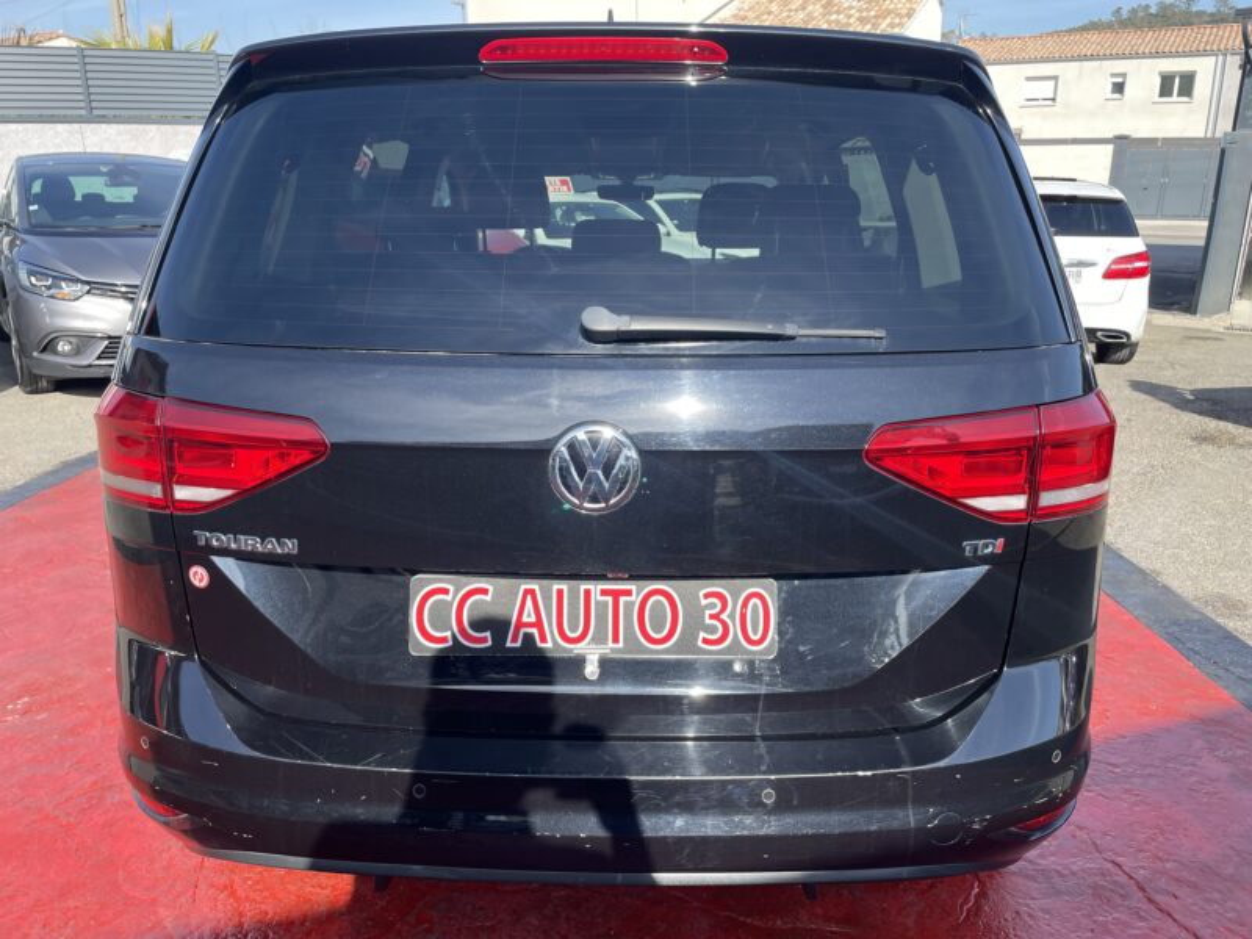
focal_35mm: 26
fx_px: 940
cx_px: 626
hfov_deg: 67.3
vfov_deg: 53.1
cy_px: 470
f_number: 1.6
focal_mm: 4.2
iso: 32
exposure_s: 1/754
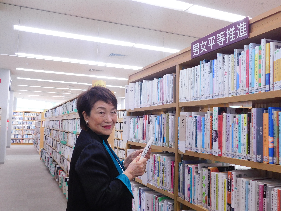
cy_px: 105
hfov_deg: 51.3
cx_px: 155
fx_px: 292
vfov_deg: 39.7
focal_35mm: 36
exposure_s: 1/30
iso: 160
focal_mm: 5.3
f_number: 3.2
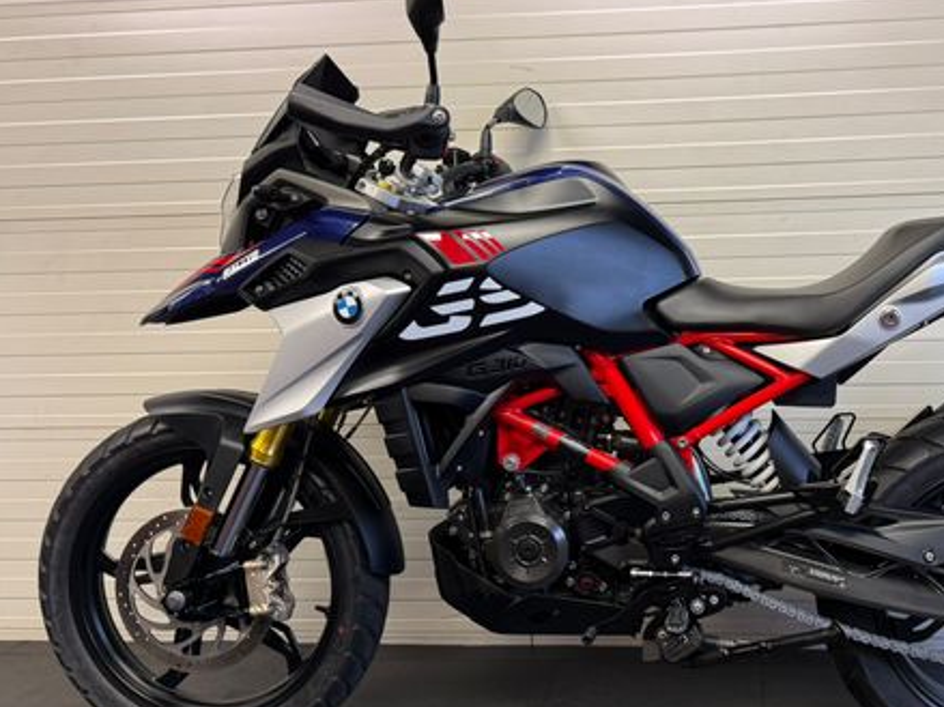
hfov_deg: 51.4
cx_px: 647
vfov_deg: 40.7
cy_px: 355
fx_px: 954
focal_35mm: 35
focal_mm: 6.76
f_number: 1.78
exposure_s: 1/100
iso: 160
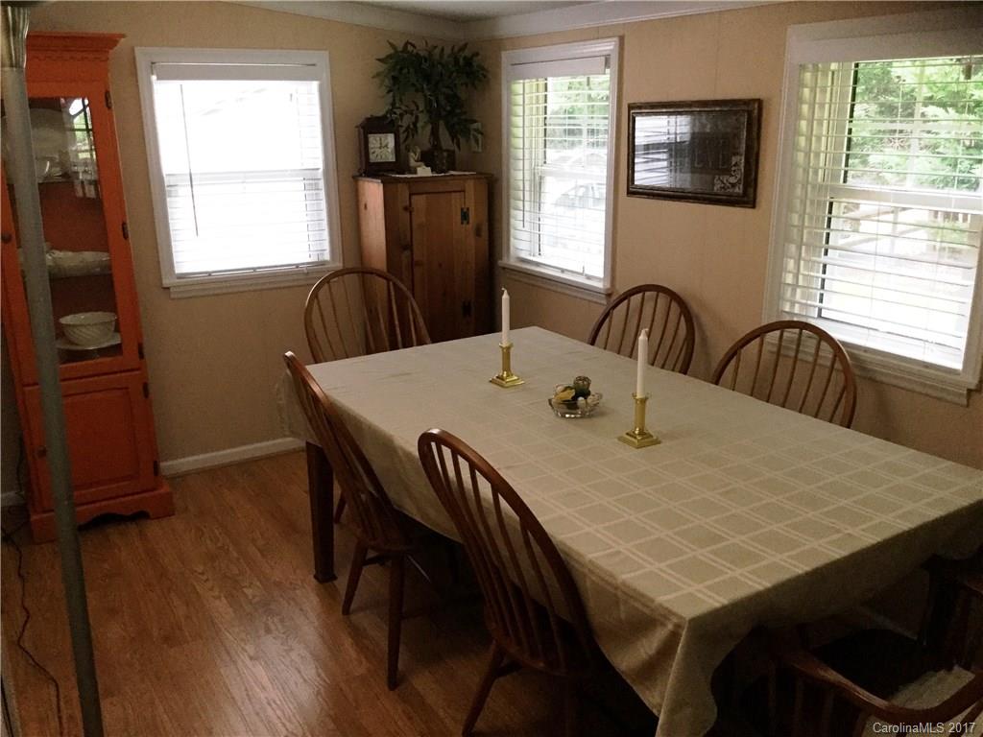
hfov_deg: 58.4
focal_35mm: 31
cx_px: 492
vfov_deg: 45.4
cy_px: 368
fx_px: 880
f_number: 2.4
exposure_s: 1/30
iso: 125
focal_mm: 3.3
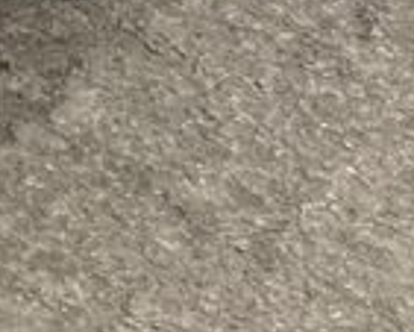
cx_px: -734
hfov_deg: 9.4
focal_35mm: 170
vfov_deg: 8.4
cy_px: -417
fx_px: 2084
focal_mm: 6.76
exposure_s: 1/842
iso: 80
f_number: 1.78
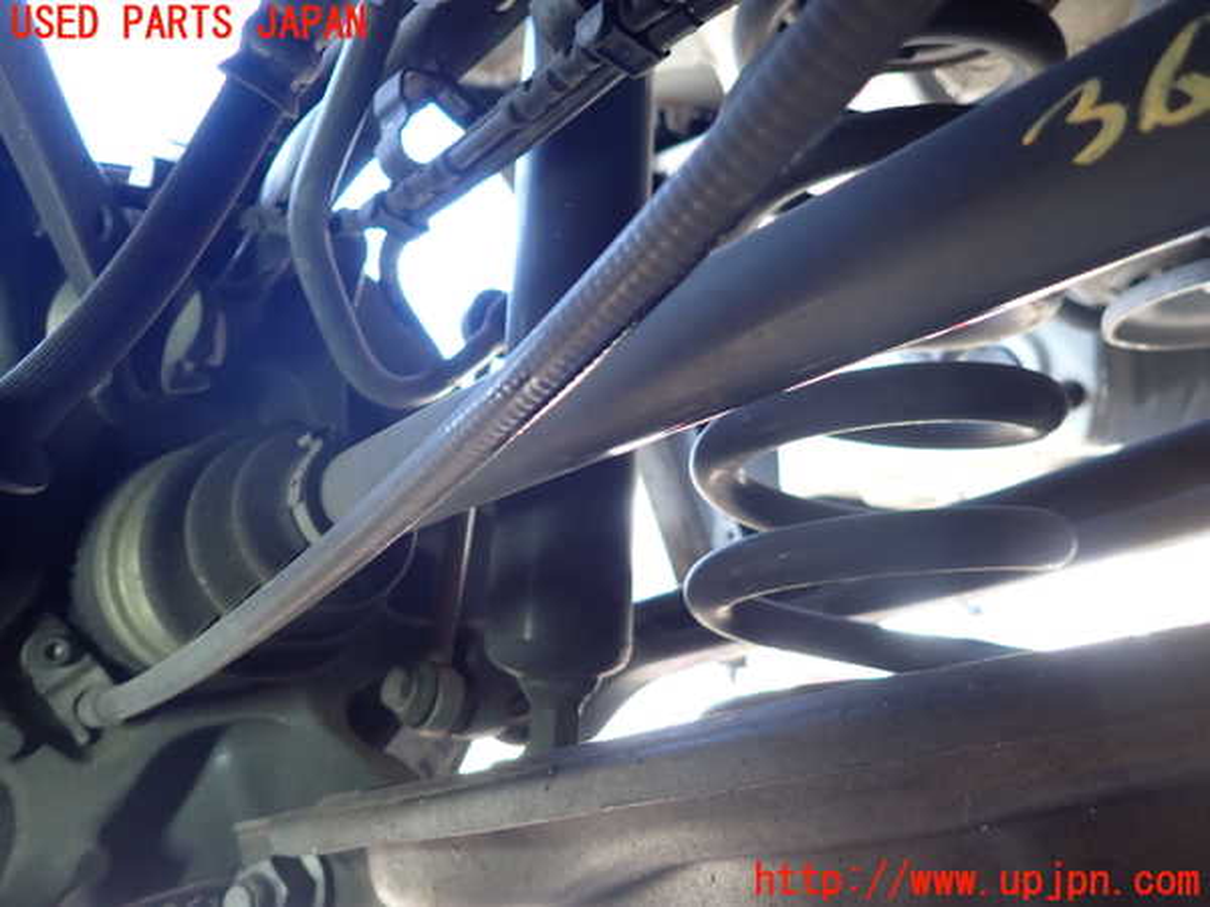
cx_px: 605
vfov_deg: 54.9
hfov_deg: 69.4
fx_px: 874
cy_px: 454
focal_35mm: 25
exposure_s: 1/60
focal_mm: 4.5
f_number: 2
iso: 200
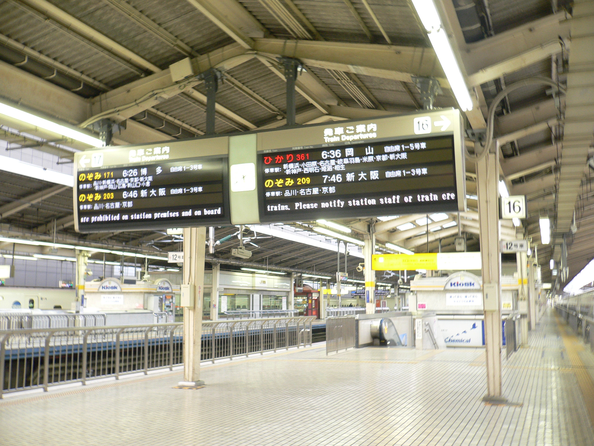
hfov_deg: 52.6
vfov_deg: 40.7
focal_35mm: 35
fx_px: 601
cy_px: 223
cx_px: 297
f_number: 2.8
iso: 100
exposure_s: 1/20
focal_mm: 5.8
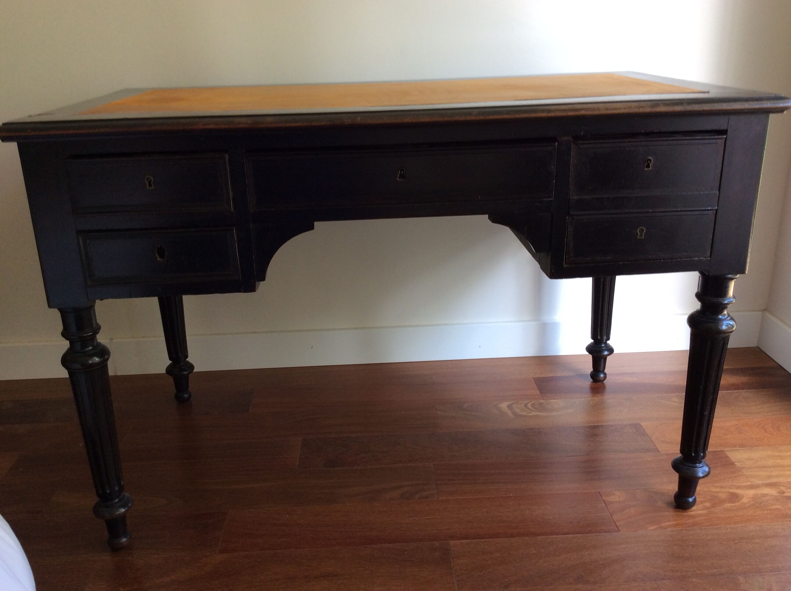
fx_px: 730
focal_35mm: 32
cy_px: 296
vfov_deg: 44.1
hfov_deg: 56.9
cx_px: 396
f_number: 2.4
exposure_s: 1/25
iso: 40
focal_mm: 3.3
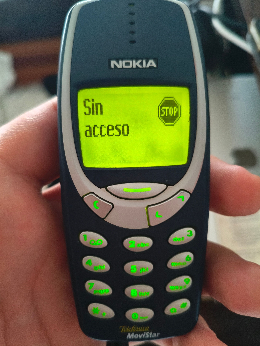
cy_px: 173
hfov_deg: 53.1
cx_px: 130
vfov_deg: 67.3
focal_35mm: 26
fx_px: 260
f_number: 1.5
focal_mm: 4.94
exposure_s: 1/11.1
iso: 2500
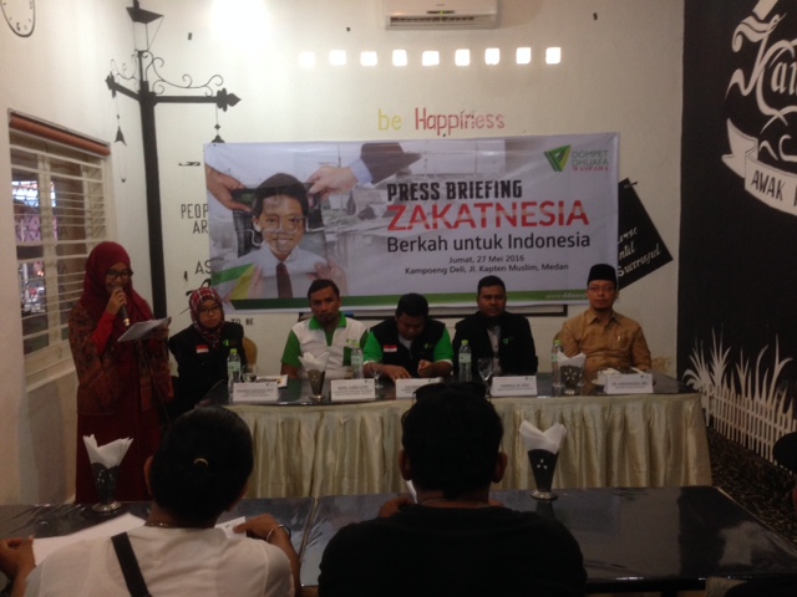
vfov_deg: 42.9
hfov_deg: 55.4
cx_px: 398
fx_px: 760
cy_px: 298
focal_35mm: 33
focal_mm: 4.12
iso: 125
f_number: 2.4
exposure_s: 1/20
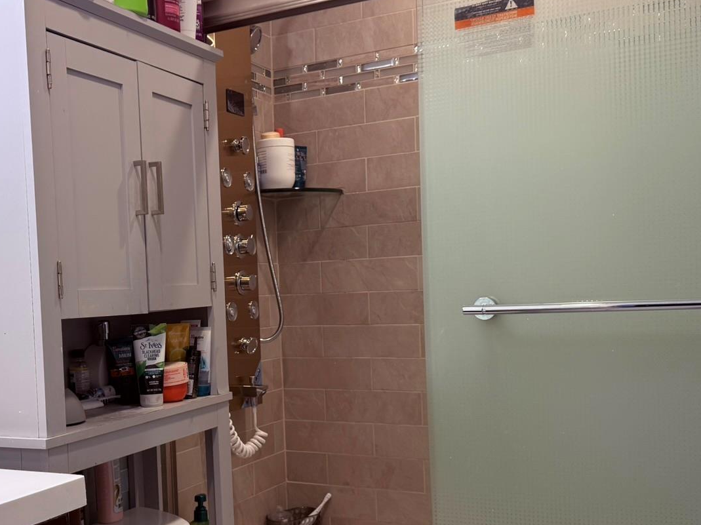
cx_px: 203
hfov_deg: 40.4
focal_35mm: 46
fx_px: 931
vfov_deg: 31.4
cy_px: 330
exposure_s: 1/60
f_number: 1.78
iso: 100
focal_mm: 6.76
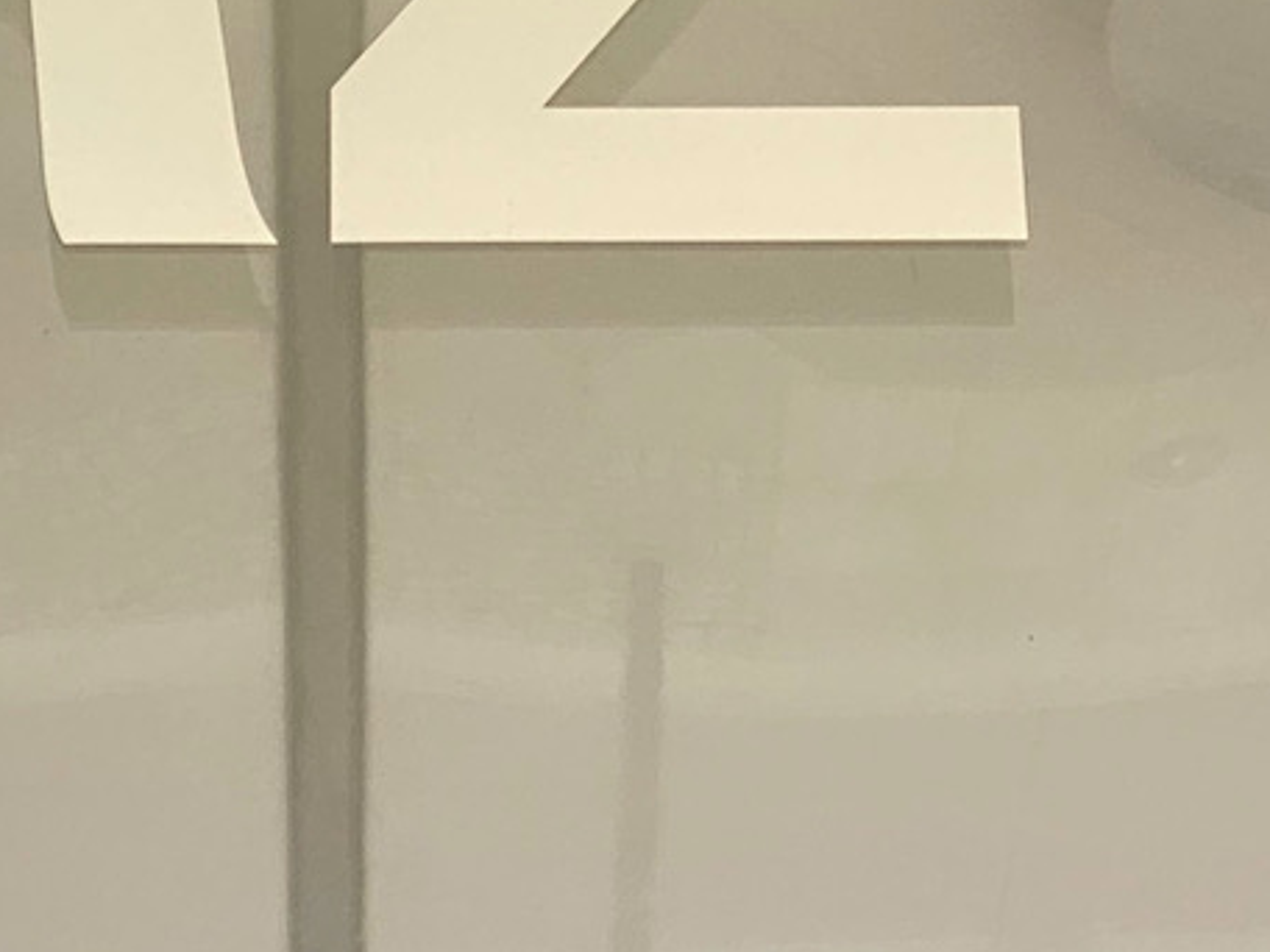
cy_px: -603
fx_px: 7118
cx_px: 482
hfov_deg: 10.2
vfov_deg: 7.5
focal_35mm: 194
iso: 160
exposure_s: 1/121
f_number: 2
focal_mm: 6
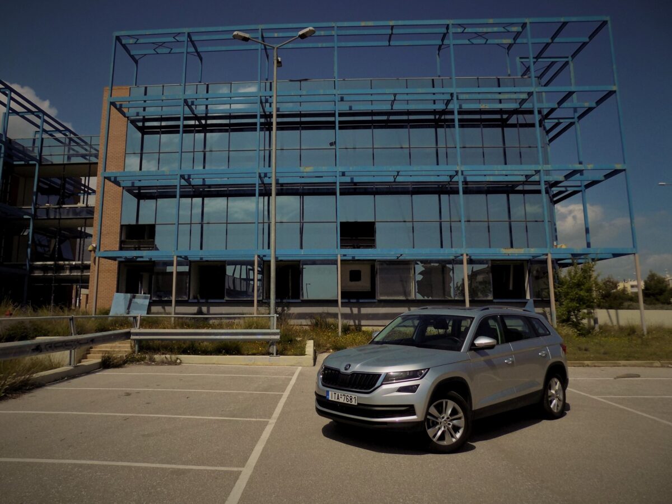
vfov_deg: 58.9
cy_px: 252
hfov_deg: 73.9
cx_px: 336
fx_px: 446
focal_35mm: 23
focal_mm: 4
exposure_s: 1/400
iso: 80
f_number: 9.9
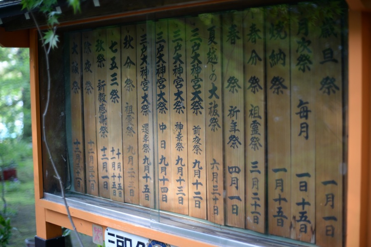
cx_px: 186
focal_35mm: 50
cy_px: 124
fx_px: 515
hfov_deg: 39.6
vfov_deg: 27.0
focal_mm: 50
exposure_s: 1/60
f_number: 1.4
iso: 100
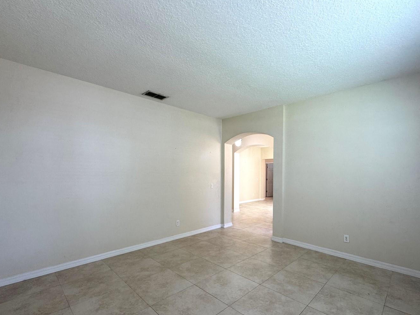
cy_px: 180
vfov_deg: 74.3
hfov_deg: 91.0
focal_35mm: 17
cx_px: 221
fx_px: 206
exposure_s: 1/99
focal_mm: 2.22
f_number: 2.2
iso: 160
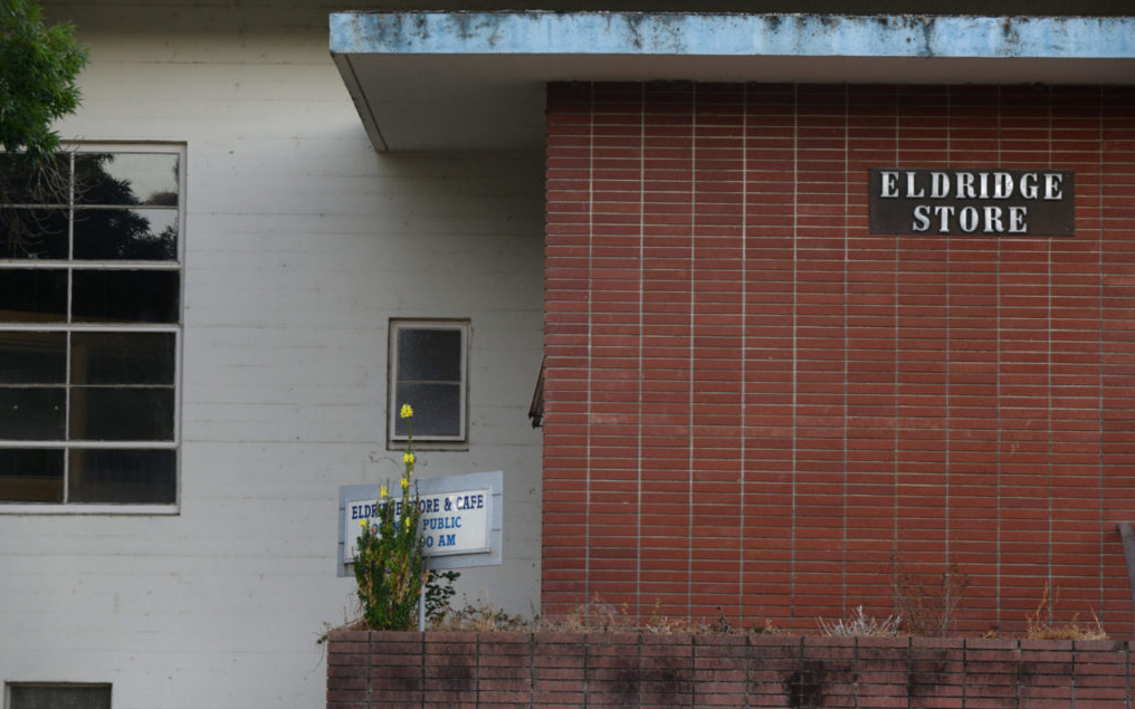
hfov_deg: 14.0
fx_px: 4609
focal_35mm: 149
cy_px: 343
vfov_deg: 8.8
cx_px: 568
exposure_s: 1/200
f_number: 8
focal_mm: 145
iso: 800
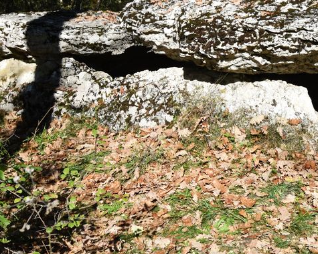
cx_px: 297
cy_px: 52
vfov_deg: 26.6
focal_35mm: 56
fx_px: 527
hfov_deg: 31.7
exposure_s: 1/320
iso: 200
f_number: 9
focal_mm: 18
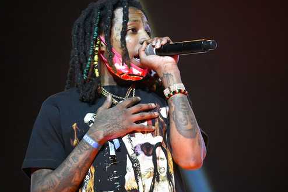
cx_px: 131
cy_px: 89
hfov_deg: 10.1
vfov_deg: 6.7
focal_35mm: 204
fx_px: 1633
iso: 3200
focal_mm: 180
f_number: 3.5
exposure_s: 1/400
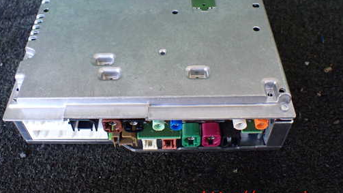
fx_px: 355
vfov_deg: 30.0
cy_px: 53
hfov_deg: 51.5
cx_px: 152
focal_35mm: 39
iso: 640
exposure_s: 1/125
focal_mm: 5.4
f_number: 2.3
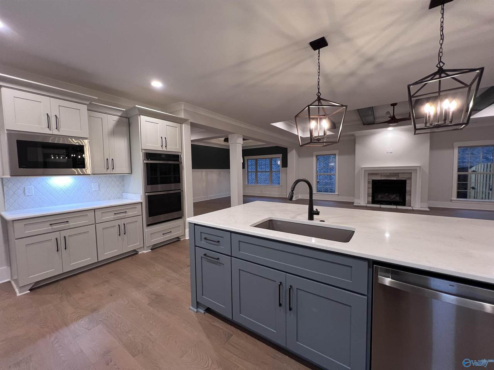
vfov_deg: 89.9
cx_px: 247
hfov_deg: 106.2
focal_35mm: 13
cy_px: 185
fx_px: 186
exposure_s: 1/60
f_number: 1.8
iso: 200
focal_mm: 1.57
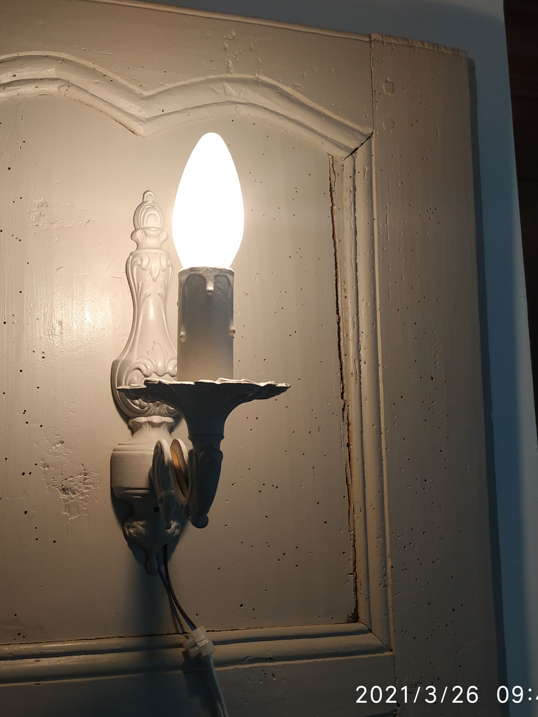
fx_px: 684
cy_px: 365
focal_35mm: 33
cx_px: 101
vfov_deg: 55.3
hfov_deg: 41.0
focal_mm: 3.94
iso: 160
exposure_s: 1/100
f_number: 1.9
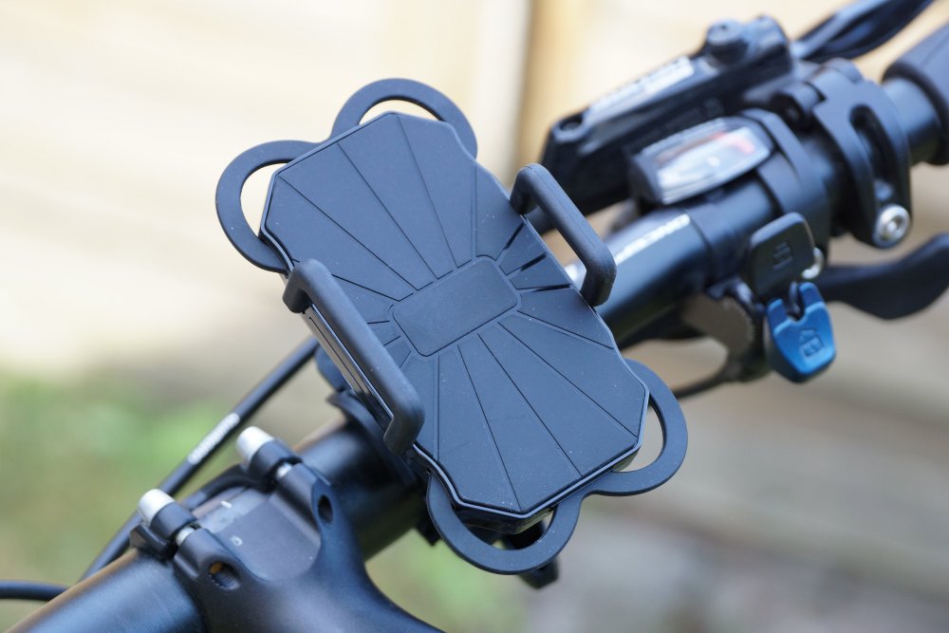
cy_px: 316
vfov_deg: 11.4
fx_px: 3164
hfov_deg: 17.1
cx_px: 474
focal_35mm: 120
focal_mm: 80
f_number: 5.6
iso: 400
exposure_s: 1/100
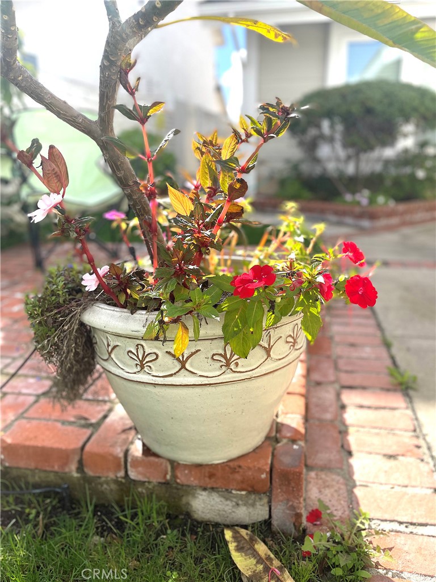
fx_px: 437
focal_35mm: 26
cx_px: 218
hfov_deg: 53.1
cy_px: 291
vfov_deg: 67.3
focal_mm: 5.1
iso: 50
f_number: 1.6
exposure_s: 1/2247
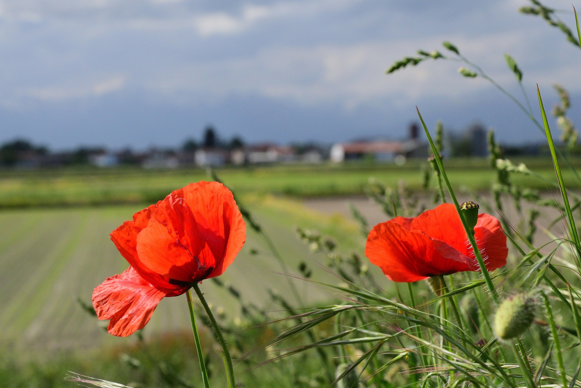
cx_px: 309
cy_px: 166
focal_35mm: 107
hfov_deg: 19.1
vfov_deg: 12.8
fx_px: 1727
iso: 800
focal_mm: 58
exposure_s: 1/400
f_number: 11
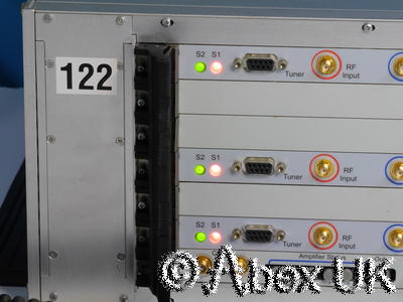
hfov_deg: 9.7
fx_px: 2375
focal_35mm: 204
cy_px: 151
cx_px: 202
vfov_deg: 7.3
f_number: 18
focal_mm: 102
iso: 800
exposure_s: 1/4
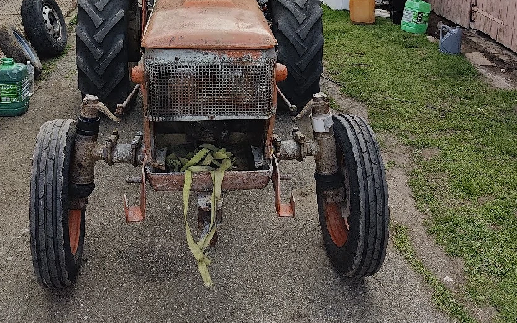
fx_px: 550
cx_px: 231
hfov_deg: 50.3
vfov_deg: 30.1
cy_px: -12
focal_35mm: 39
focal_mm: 6.06
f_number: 1.8
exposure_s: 1/1429
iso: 50
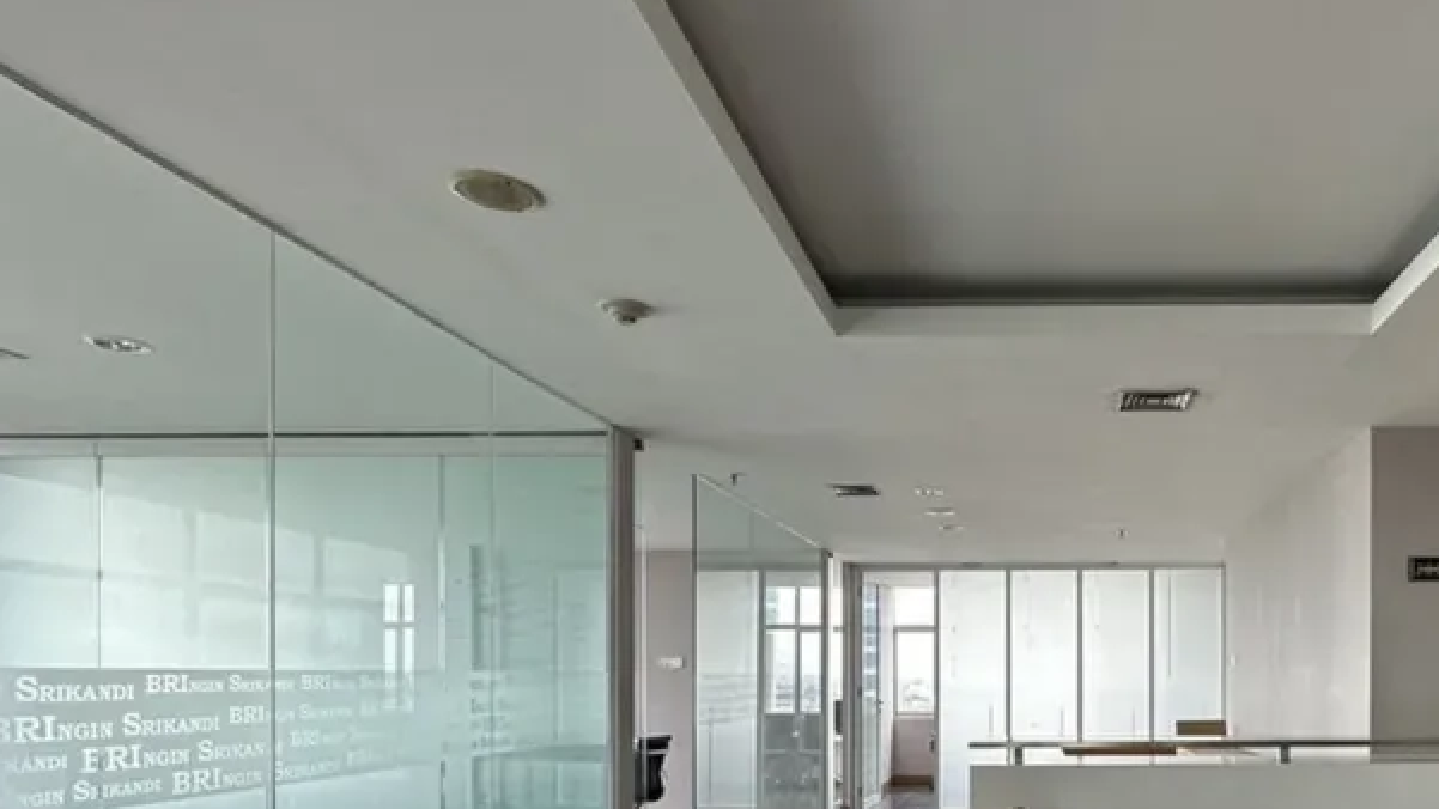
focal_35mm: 26
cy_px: 682
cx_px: 1025
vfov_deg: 41.8
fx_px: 992
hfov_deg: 68.6
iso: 80
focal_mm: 2.22
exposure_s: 1/100
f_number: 2.2
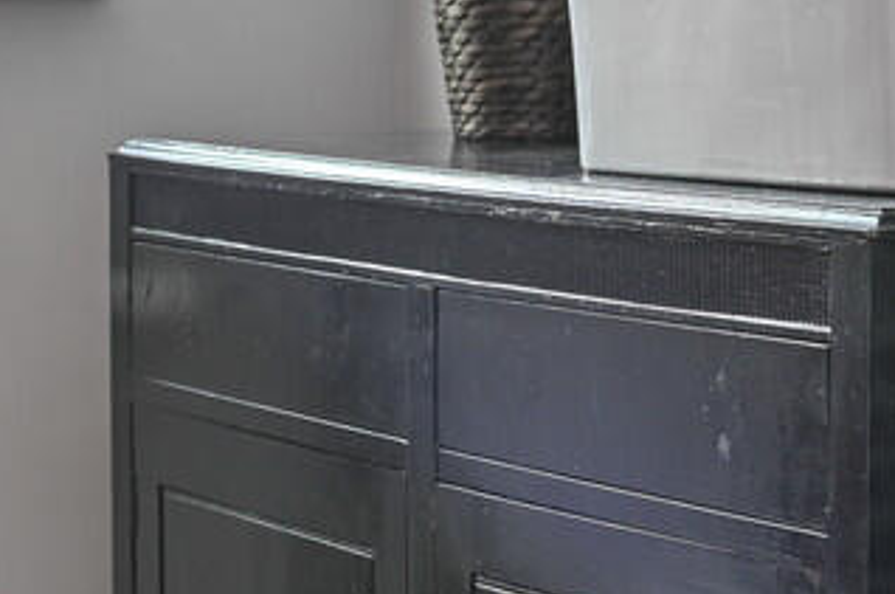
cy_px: 77
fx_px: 3997
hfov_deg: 12.8
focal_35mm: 161
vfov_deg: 8.5
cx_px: 372
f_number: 4.5
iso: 400
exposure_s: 1
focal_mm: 50
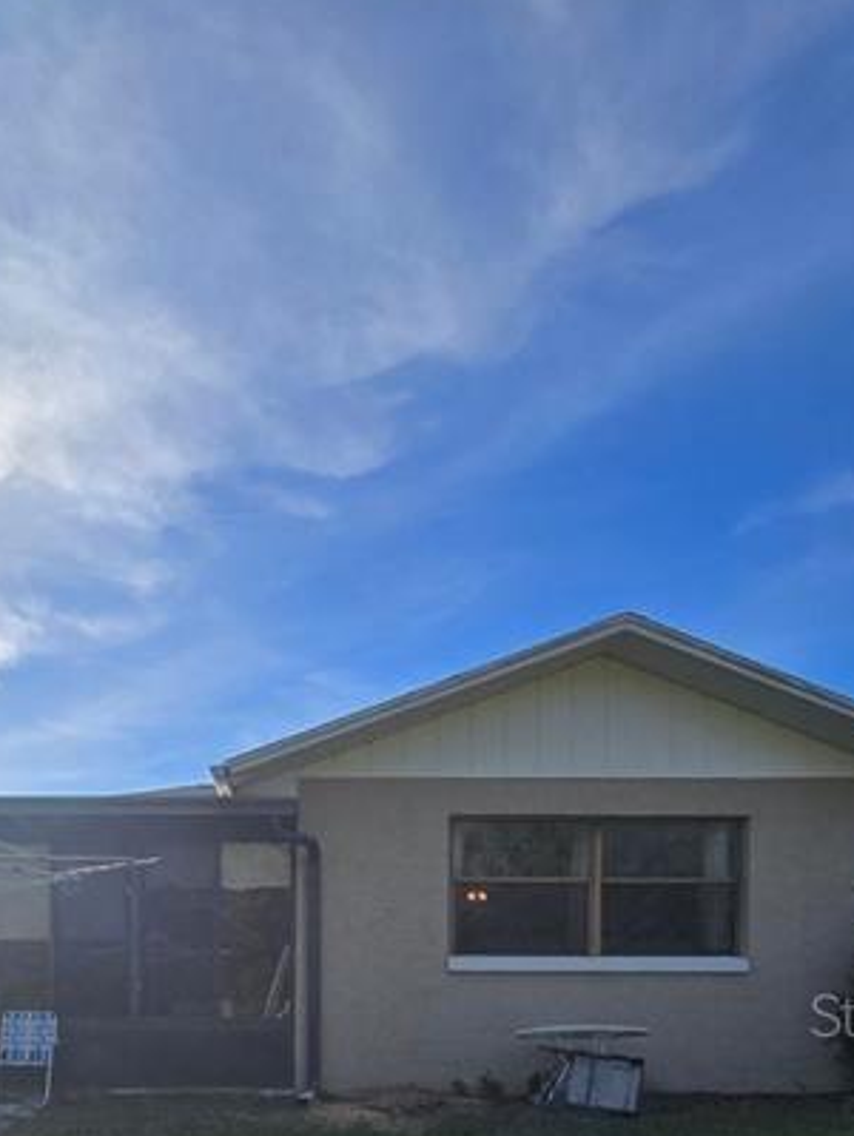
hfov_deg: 53.4
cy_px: 1014
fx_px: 821
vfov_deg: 59.5
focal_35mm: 25
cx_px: 259
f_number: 2.2
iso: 50
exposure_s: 1/3988
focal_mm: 2.2
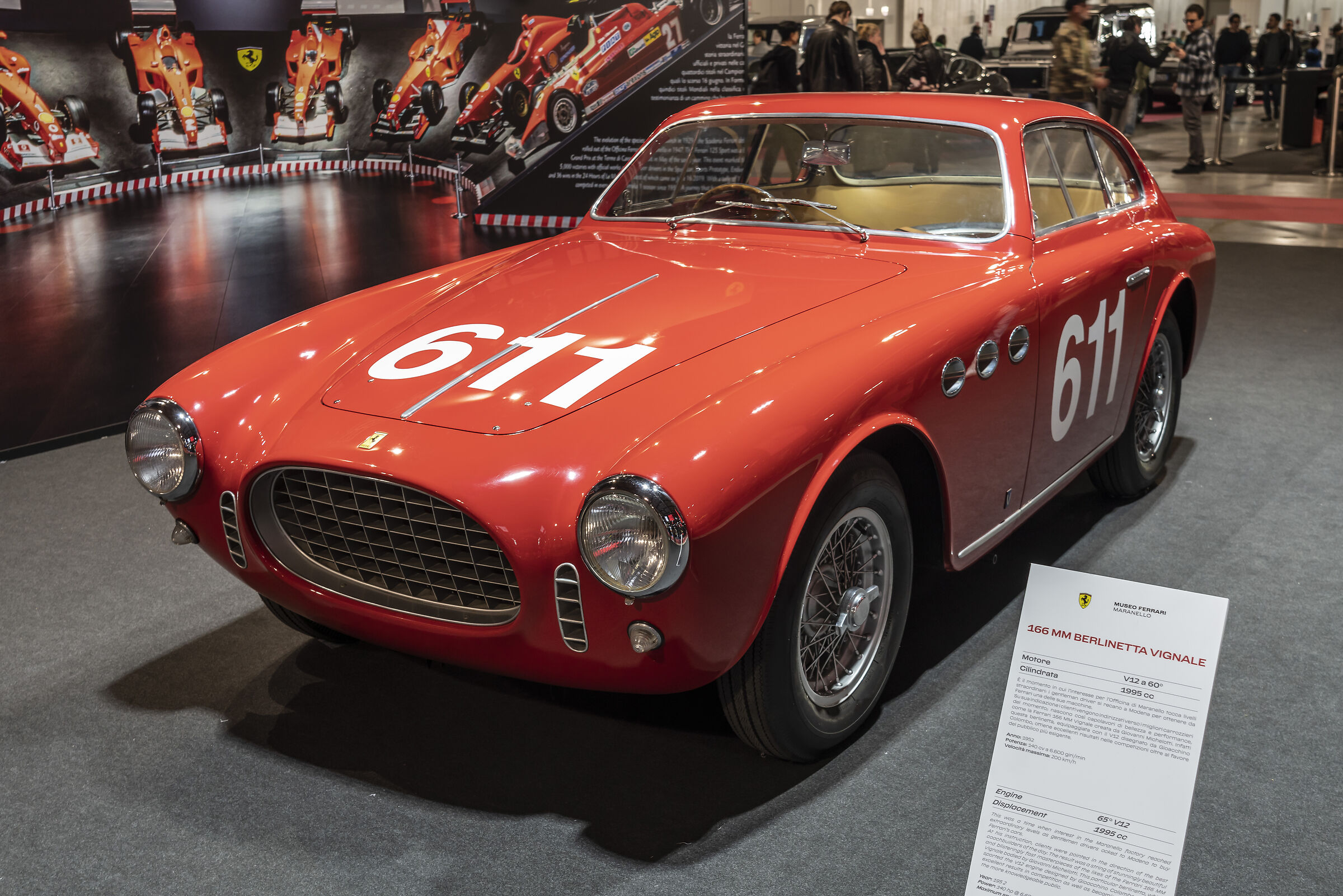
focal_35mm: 40
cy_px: 448
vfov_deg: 33.4
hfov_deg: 48.5
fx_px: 1492
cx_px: 672
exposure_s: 1/30
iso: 640
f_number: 5.6
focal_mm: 40
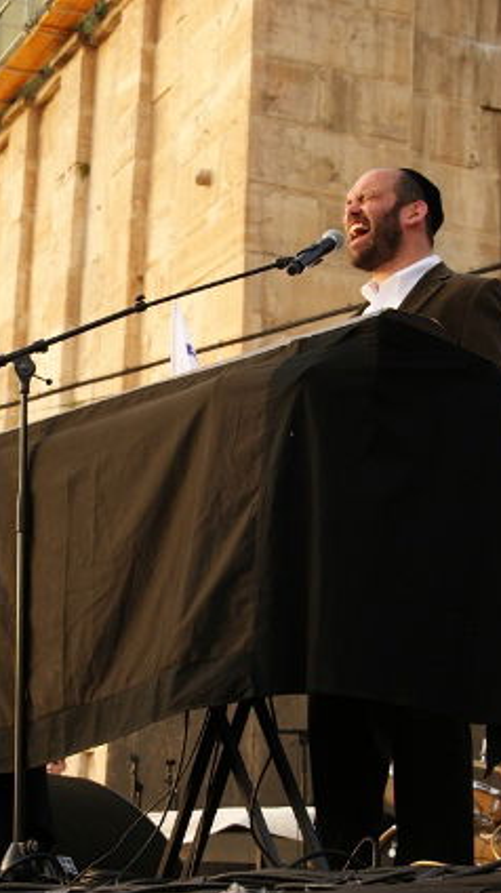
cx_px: 126
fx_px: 2247
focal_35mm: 95
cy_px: 449
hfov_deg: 12.7
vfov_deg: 22.5
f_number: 6.3
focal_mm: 40
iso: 100
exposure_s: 1/30
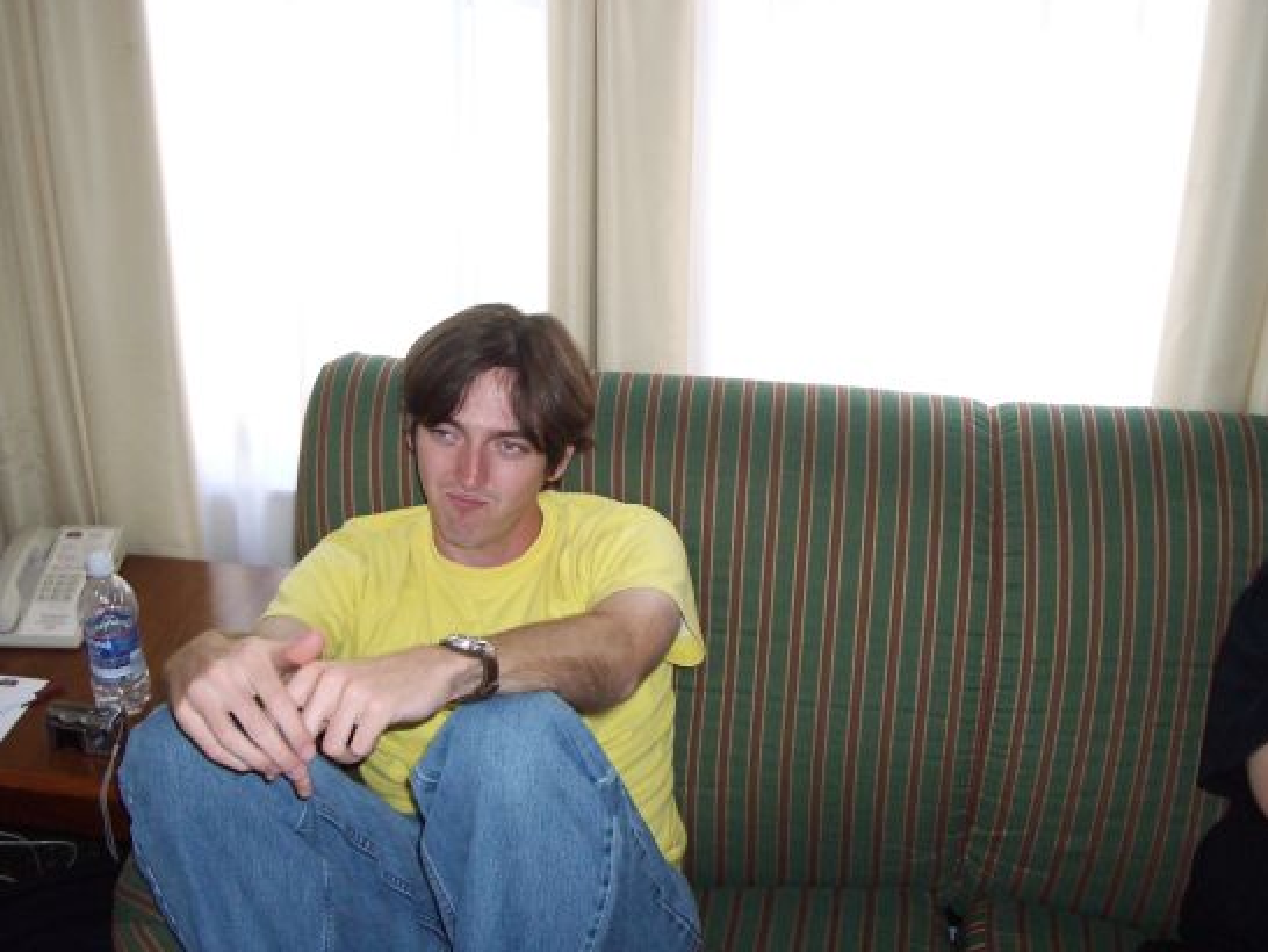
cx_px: 576
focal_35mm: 41
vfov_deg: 35.1
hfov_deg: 45.7
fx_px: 1503
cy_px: 432
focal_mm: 5.8
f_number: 2.6
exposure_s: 1/60
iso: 200
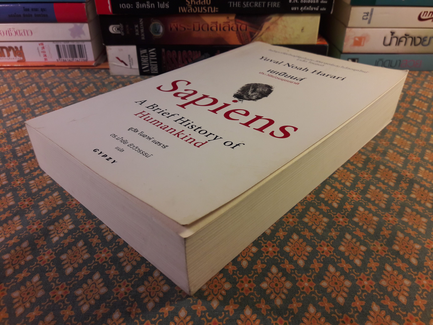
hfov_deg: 63.4
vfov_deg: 49.7
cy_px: 162
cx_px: 216
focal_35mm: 28
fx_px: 350
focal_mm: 3.7
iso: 40
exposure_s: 1/50
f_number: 1.9
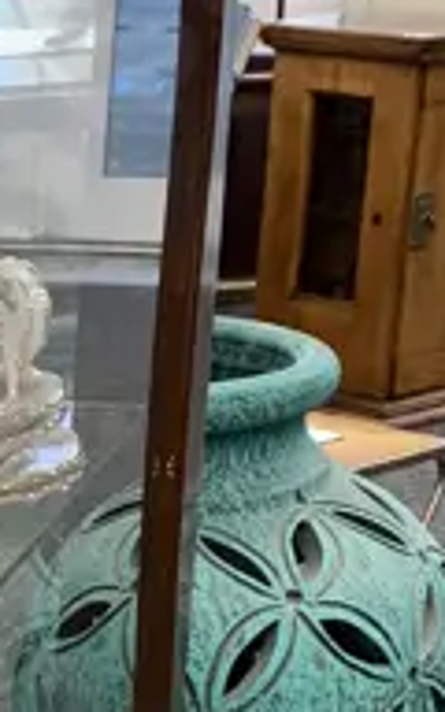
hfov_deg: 8.3
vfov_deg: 13.7
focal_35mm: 147
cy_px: 938
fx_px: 2852
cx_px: -545
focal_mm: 4.25
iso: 64
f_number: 1.8
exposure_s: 1/50
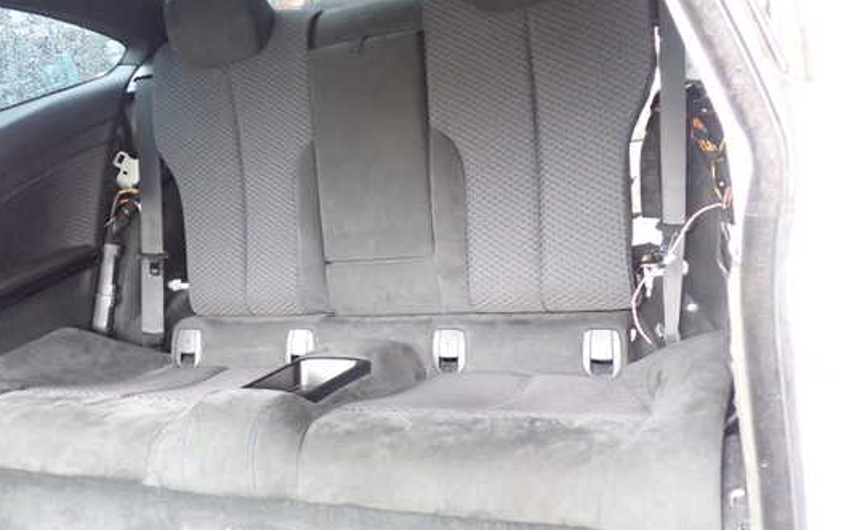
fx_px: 833
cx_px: 380
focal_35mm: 36
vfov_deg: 35.3
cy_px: 242
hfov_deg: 53.9
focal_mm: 5.4
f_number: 2.3
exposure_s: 1/25
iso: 800
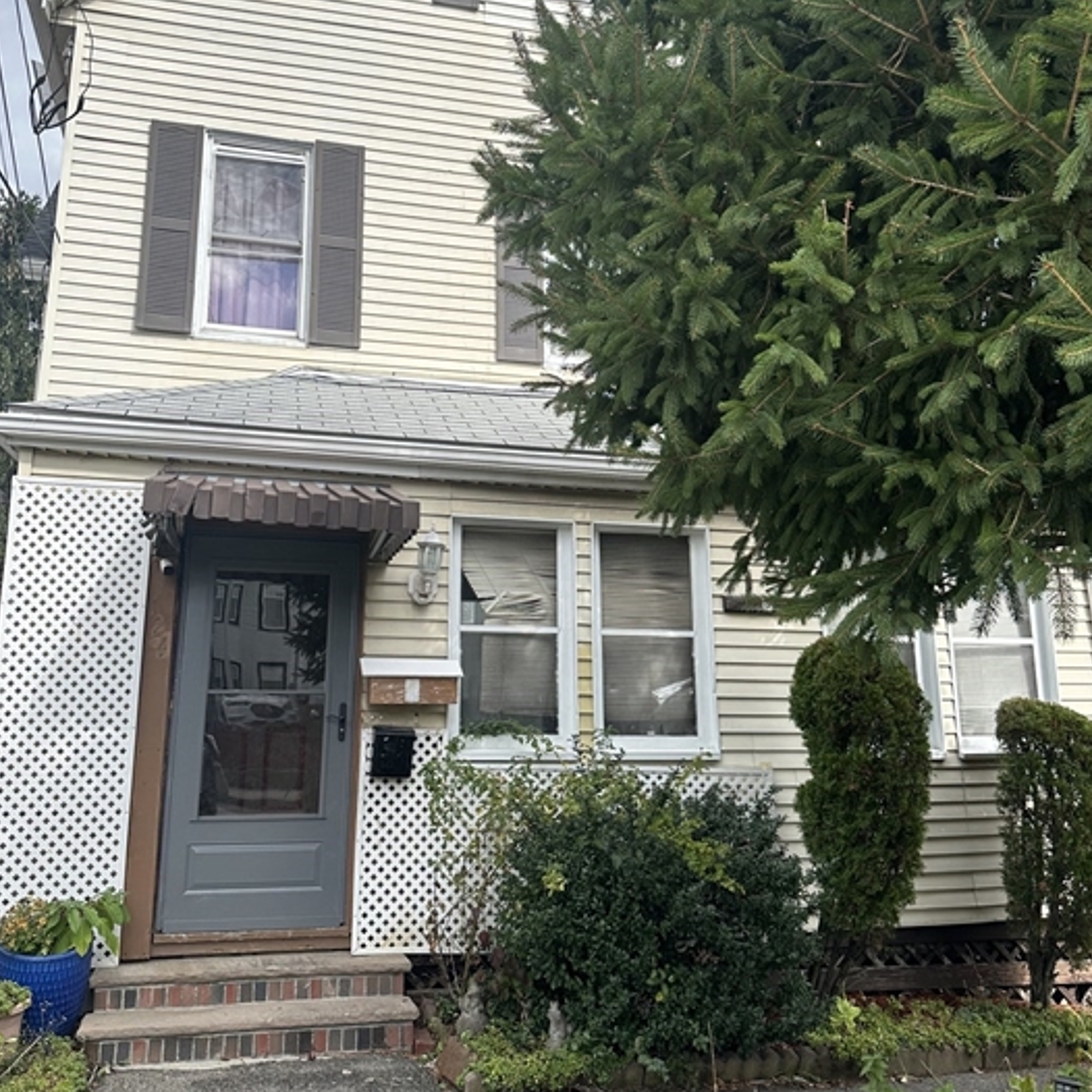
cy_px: 492
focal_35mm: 31
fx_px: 1106
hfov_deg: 52.5
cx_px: 536
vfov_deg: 52.4
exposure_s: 1/1916
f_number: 1.78
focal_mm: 6.86
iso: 80
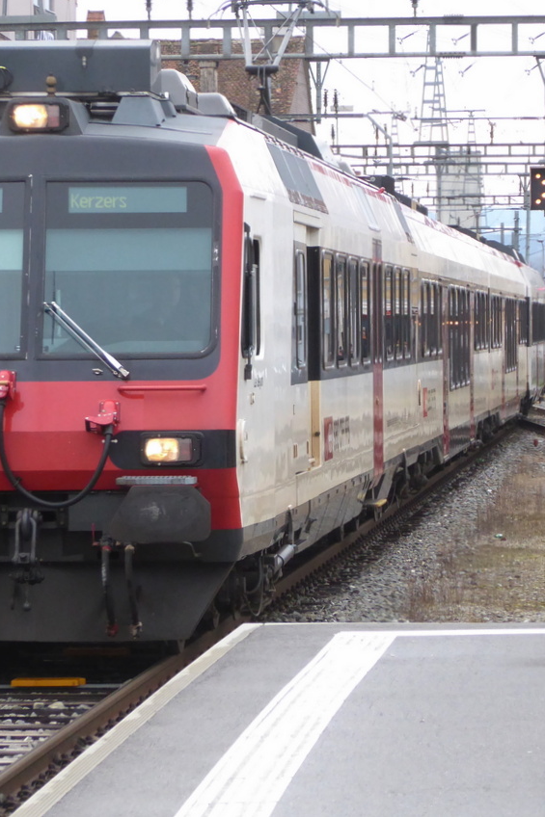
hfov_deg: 5.9
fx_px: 5316
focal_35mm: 234
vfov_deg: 8.8
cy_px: 384
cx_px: 283
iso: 500
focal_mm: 25.6
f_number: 5.4
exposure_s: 1/320
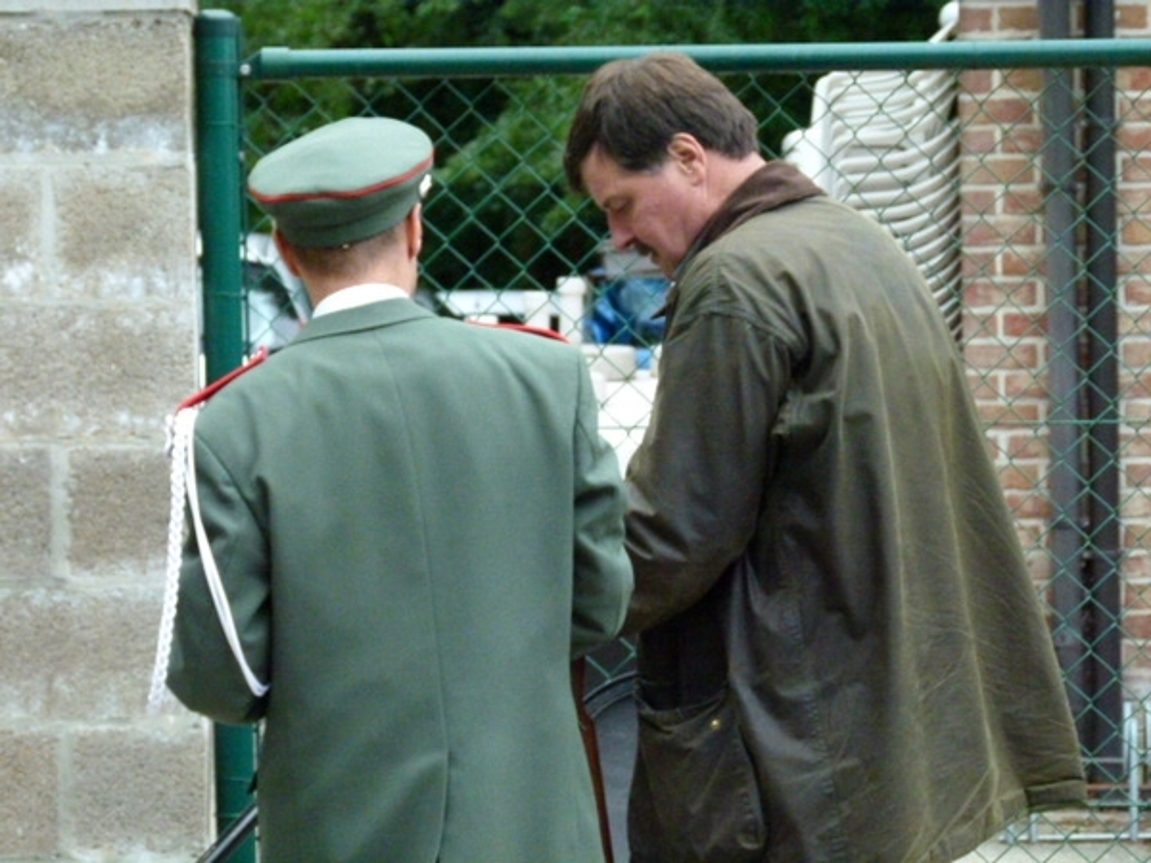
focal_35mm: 138
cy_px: 432
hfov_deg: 14.3
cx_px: 576
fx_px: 4589
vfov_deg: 10.7
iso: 640
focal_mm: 24.9
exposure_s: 1/320
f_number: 3.6
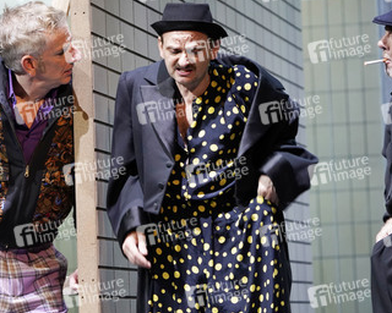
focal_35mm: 264
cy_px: 141
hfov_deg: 7.3
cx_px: 184
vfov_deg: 5.9
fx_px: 3063
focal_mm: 200
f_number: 6.3
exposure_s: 1/80
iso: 3200
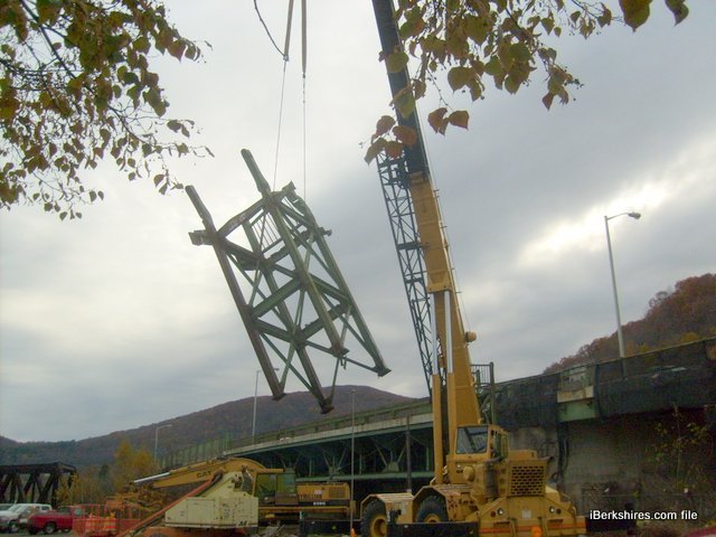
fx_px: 724
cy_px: 268
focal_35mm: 35
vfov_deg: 40.7
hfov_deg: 52.6
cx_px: 358
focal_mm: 5.8
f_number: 7.1
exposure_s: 1/350
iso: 80
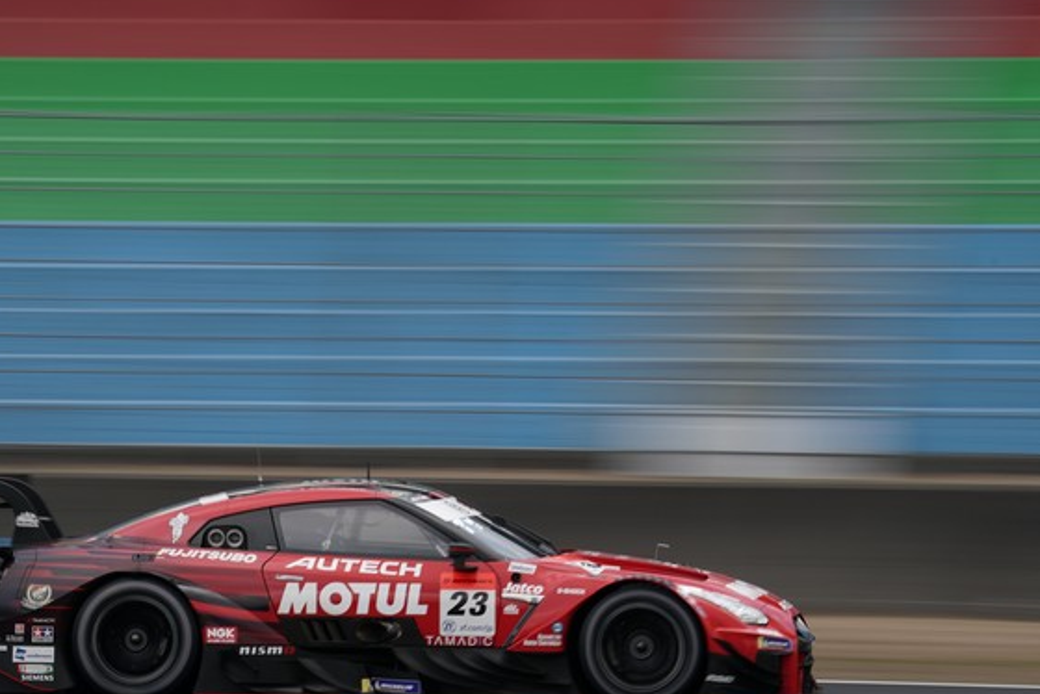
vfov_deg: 5.4
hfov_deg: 8.0
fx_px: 7428
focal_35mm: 257
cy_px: 328
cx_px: 414
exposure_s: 1/60
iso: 200
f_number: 16
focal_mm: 200
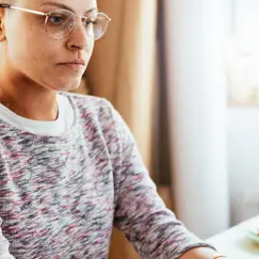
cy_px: 152
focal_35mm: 88
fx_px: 745
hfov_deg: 19.6
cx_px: 182
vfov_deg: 19.7
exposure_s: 1/400
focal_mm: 35
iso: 250
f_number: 1.4
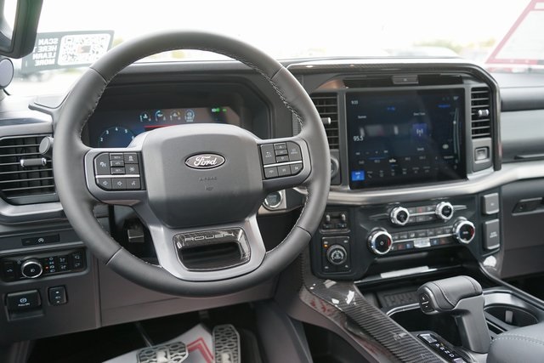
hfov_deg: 54.4
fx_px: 529
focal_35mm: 35
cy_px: 182
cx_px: 272
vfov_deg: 37.9
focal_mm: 35
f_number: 4
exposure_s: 1/60
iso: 400
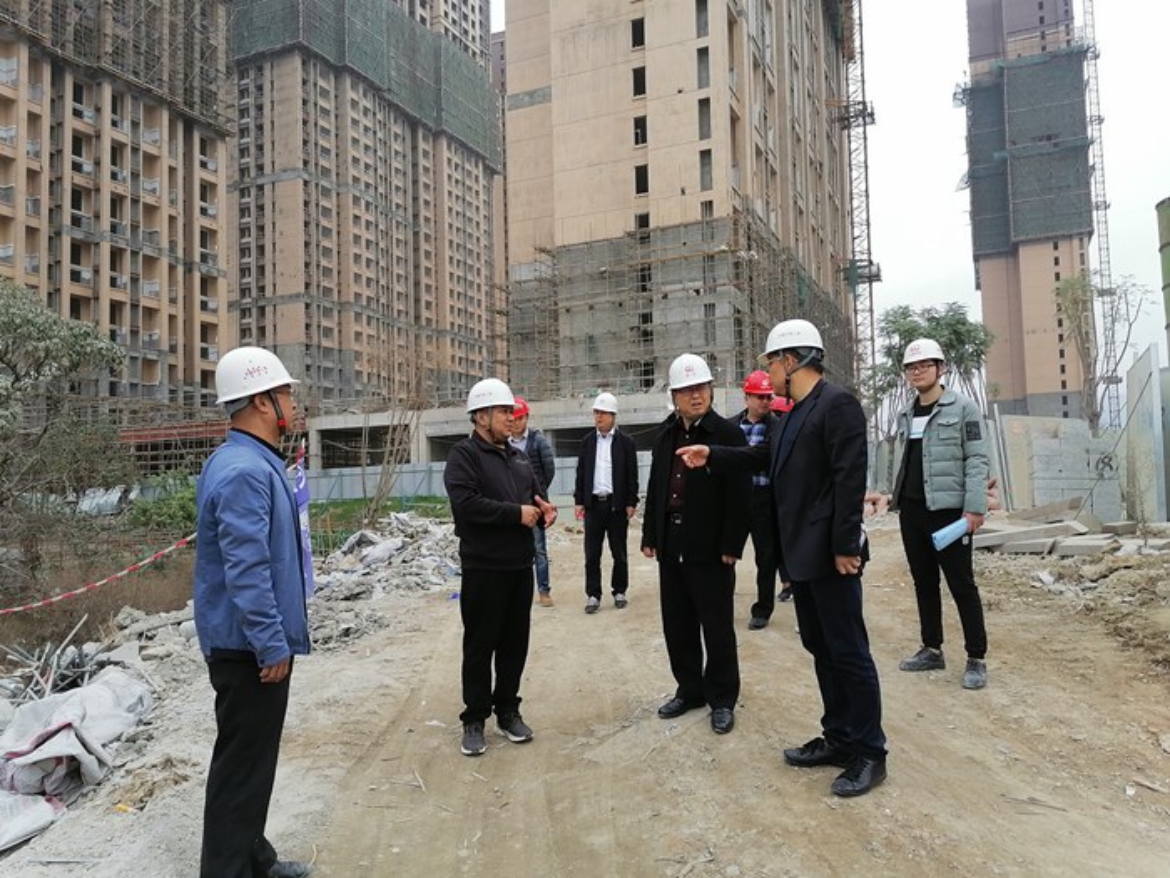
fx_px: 913
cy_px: 439
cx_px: 585
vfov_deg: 51.4
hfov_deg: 65.3
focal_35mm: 27
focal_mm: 5.3
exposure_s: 1/502
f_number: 1.8
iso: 50
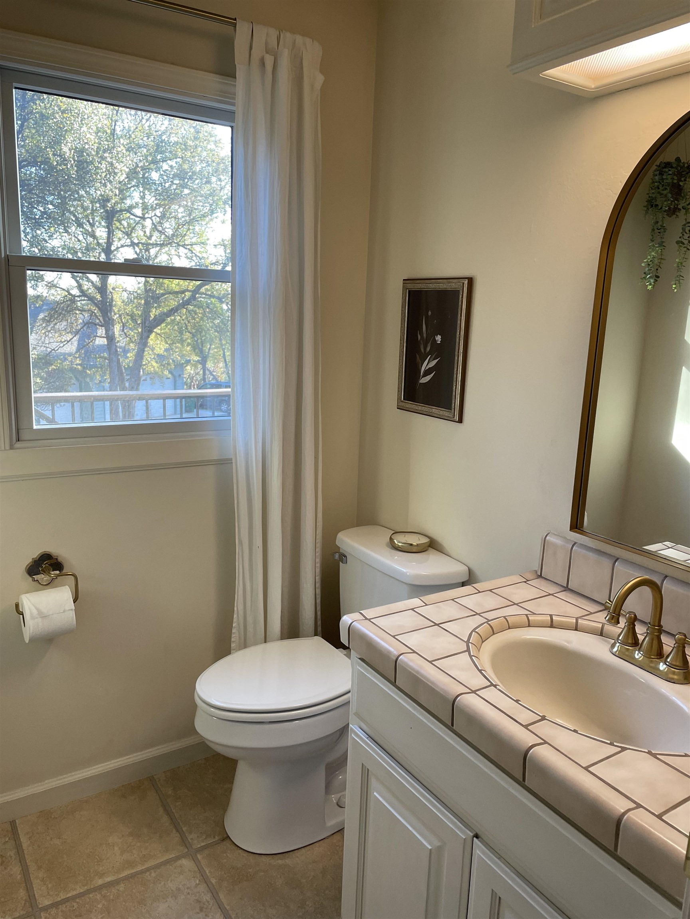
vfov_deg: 67.3
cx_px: 345
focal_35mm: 26
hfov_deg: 53.1
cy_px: 460
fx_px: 691
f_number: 1.6
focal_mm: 4.2
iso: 125
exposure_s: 1/120
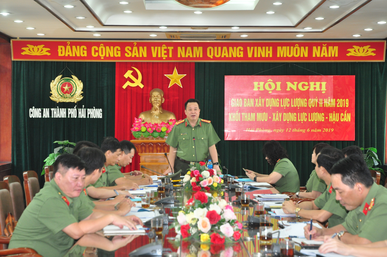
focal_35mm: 84
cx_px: 194
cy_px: 128
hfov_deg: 24.2
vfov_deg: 16.2
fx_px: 902
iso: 800
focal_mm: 56
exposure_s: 1/60
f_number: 4.5
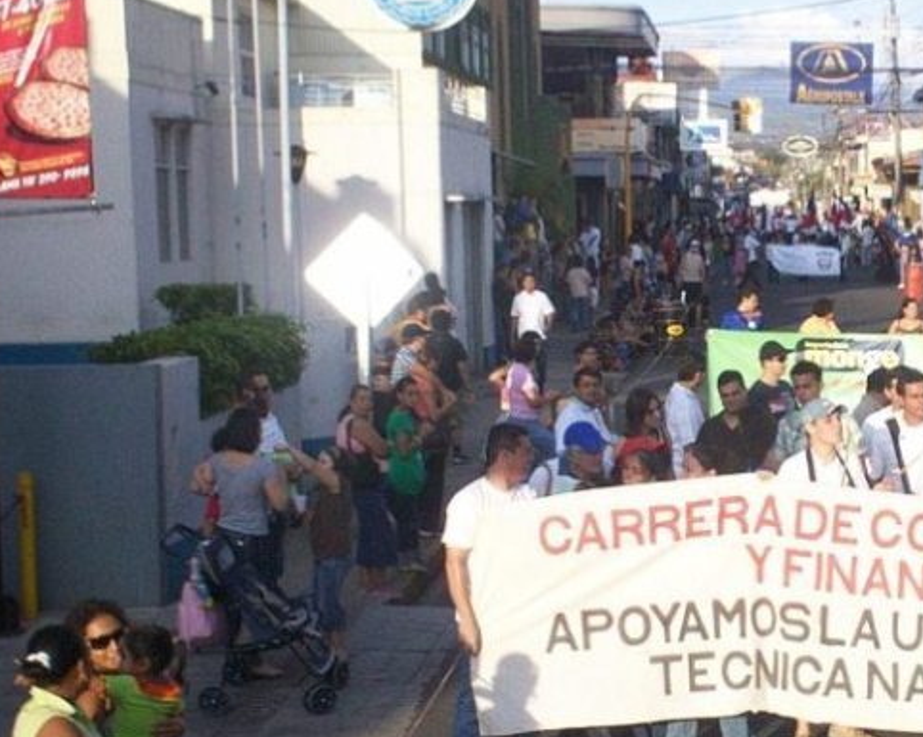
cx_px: 867
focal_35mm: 86
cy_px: 423
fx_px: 2348
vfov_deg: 17.8
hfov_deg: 21.6
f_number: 4.5
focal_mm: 6
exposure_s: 1/326
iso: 100
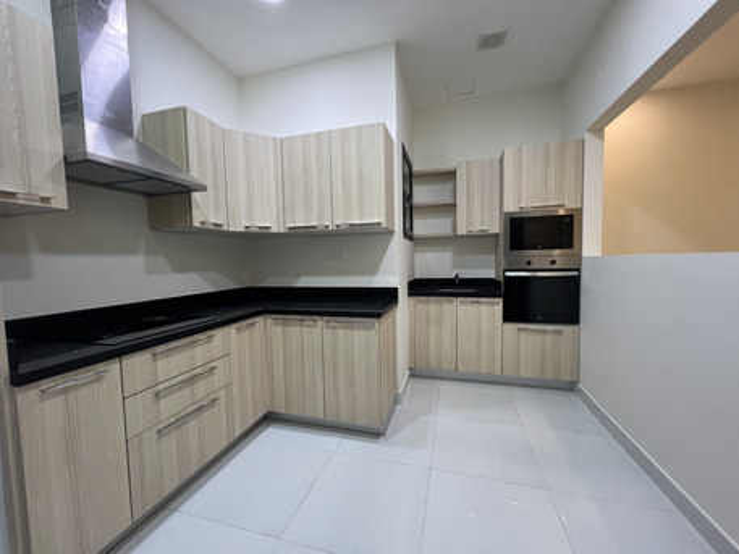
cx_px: 370
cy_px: 277
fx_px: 278
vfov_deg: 89.9
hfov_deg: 106.2
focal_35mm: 13
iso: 160
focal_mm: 1.57
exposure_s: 1/50
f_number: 1.8
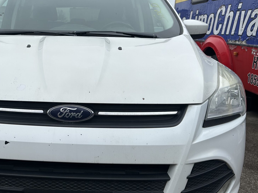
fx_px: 313
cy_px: 117
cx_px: 68
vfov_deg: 34.2
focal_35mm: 42
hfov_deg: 43.5
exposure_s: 1/2410
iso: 80
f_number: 1.78
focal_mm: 6.86
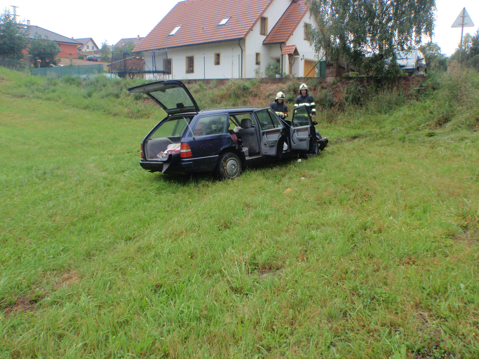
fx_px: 387
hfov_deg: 63.4
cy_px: 180
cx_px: 240
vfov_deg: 49.7
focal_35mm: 28
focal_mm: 5
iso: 64
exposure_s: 1/80
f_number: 4
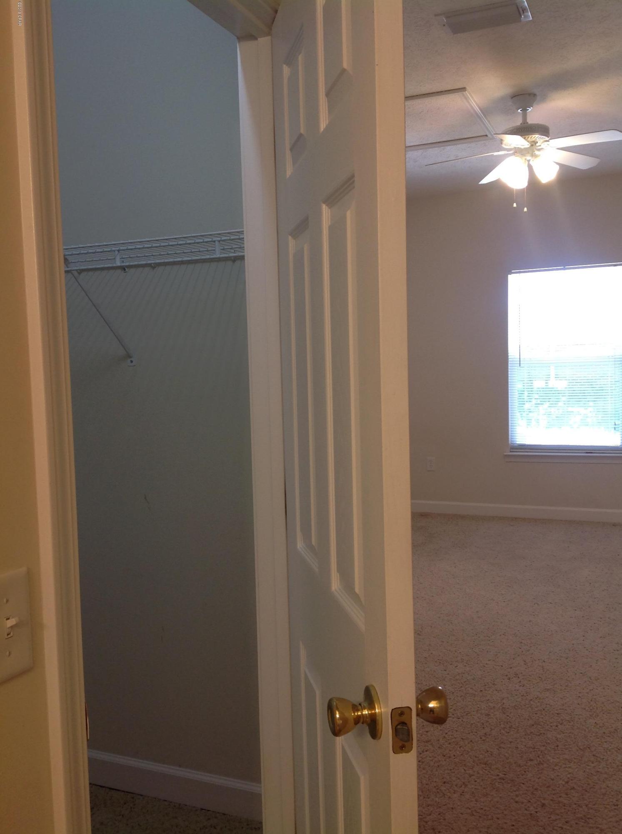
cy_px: 417
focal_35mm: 35
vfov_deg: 52.7
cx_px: 311
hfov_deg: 40.6
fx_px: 841
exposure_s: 1/24
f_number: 2.4
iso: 50
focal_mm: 4.28
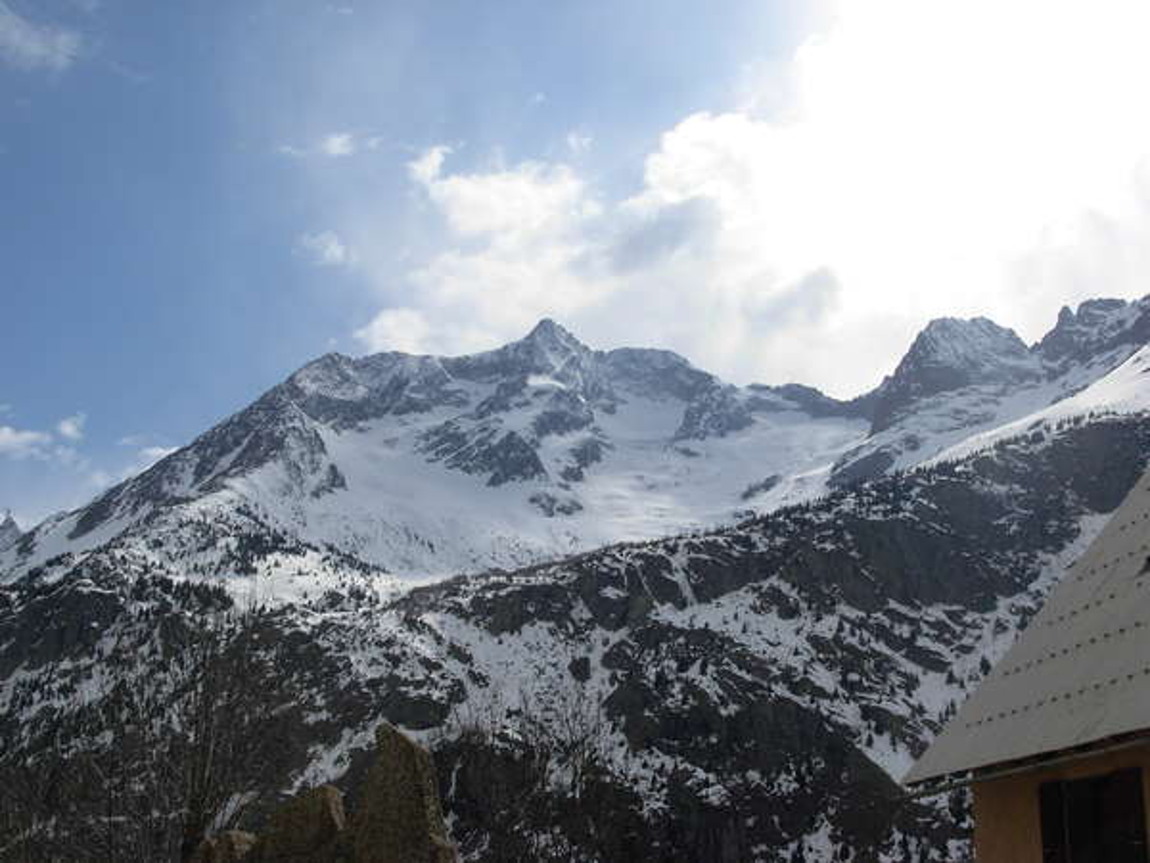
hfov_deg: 49.0
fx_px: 1262
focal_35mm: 38
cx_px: 575
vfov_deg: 37.7
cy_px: 432
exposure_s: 1/1933
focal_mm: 6.3
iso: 79
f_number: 4.9
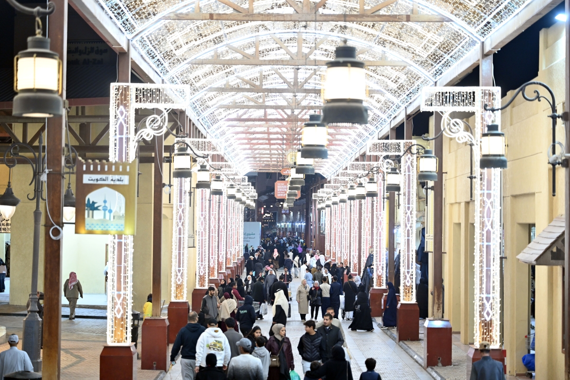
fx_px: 1108
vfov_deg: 19.4
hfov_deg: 28.9
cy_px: 190
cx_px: 285
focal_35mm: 70
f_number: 2.8
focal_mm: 70
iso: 1000
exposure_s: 1/200
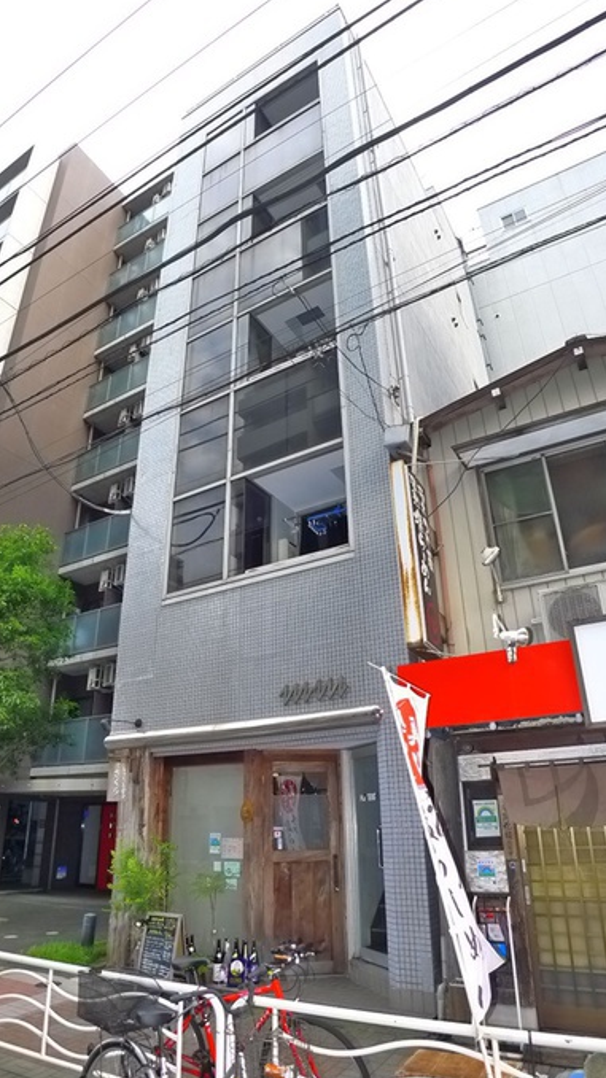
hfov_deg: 42.9
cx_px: 290
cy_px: 549
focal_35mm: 27
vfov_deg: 69.9
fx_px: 772
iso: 400
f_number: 2.8
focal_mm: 5.1
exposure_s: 1/250
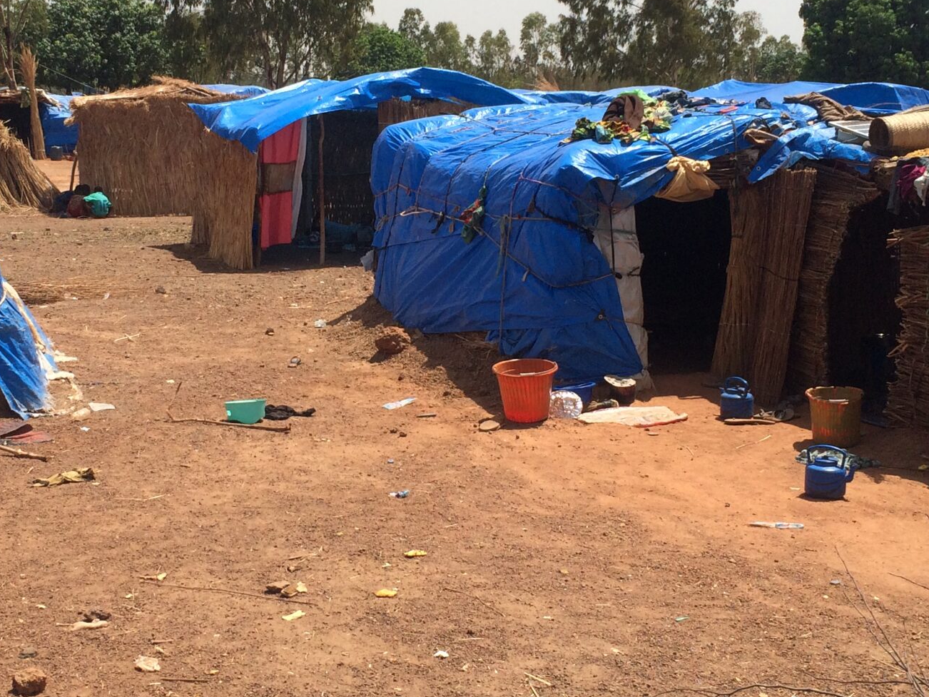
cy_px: 286
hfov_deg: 33.7
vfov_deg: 25.6
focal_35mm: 57
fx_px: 1530
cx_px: 381
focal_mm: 4.15
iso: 32
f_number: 2.2
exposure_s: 1/2933
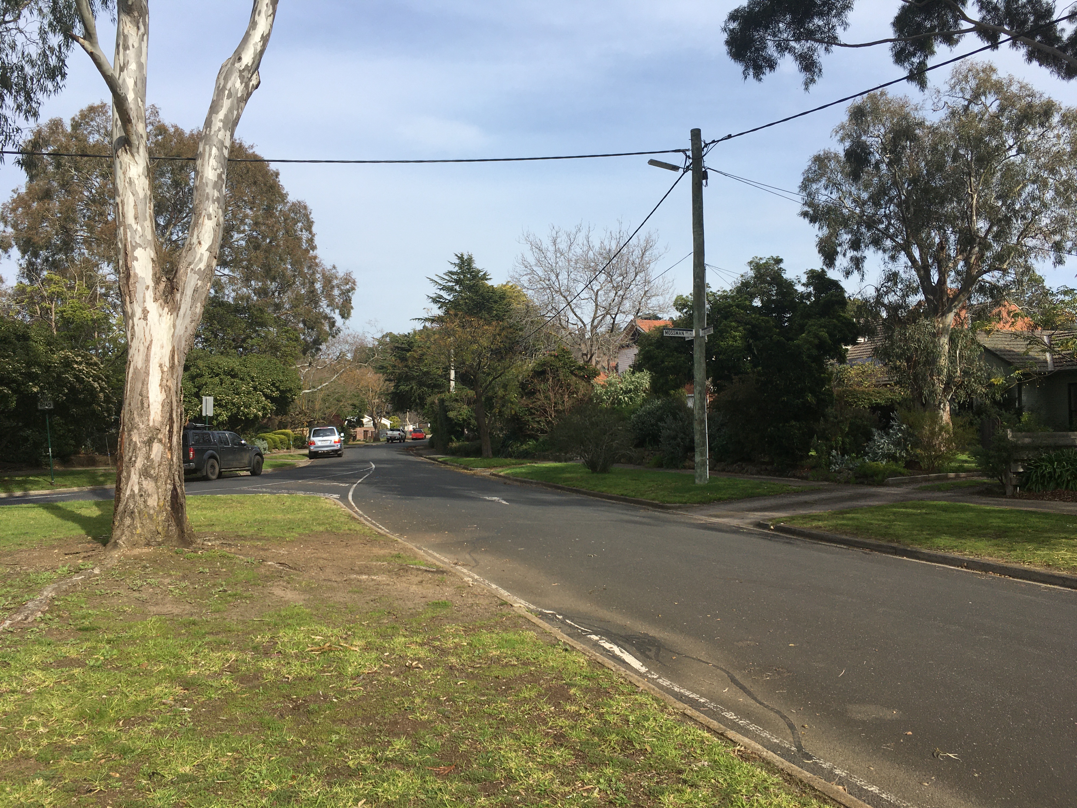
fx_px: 902
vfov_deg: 48.2
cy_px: 404
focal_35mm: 29
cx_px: 538
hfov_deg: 61.7
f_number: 2.2
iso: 25
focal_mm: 4.15
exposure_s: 1/1538
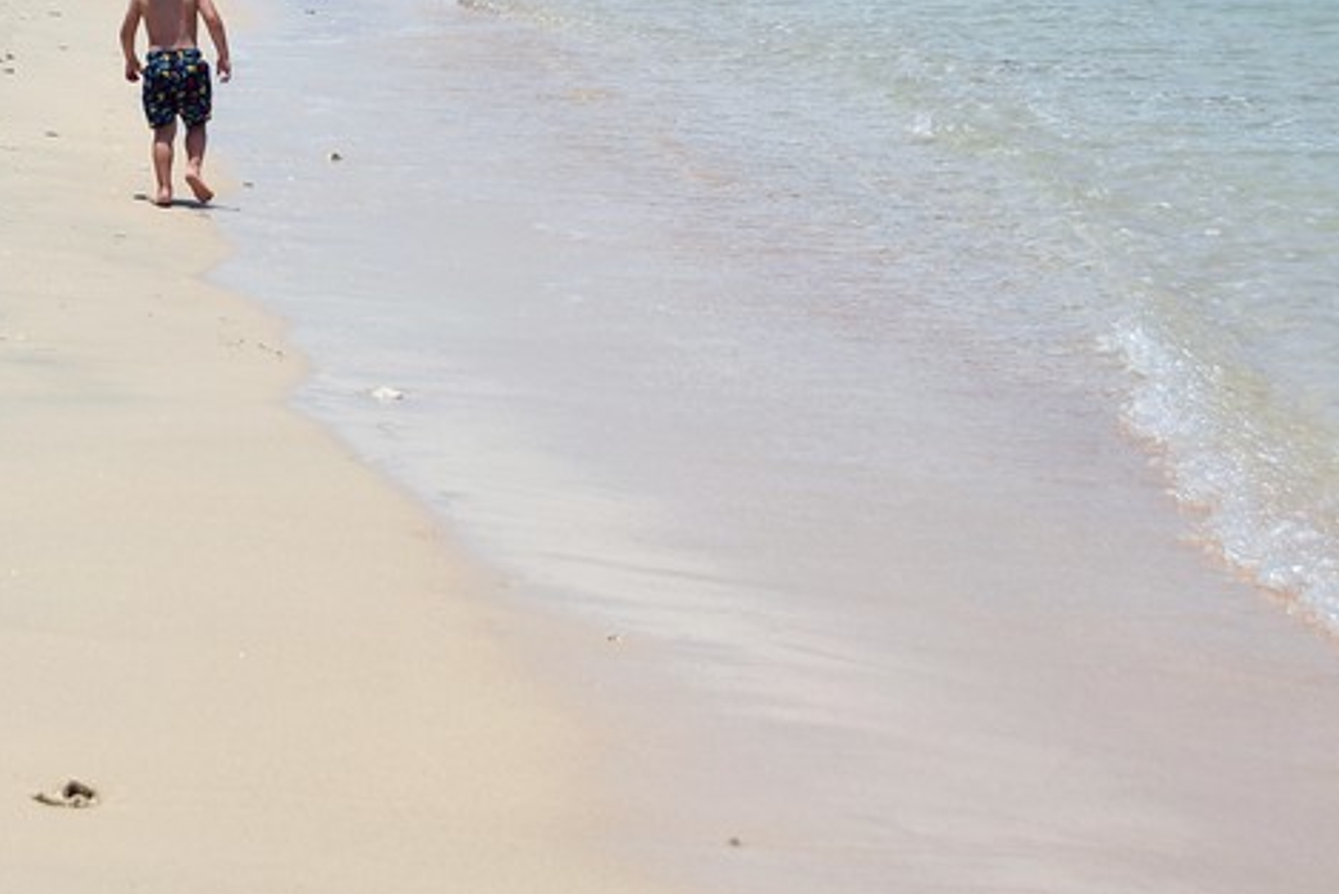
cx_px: 86
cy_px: -29
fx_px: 4278
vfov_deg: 11.8
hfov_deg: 17.5
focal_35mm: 115
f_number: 5.6
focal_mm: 32
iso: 100
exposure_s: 1/800
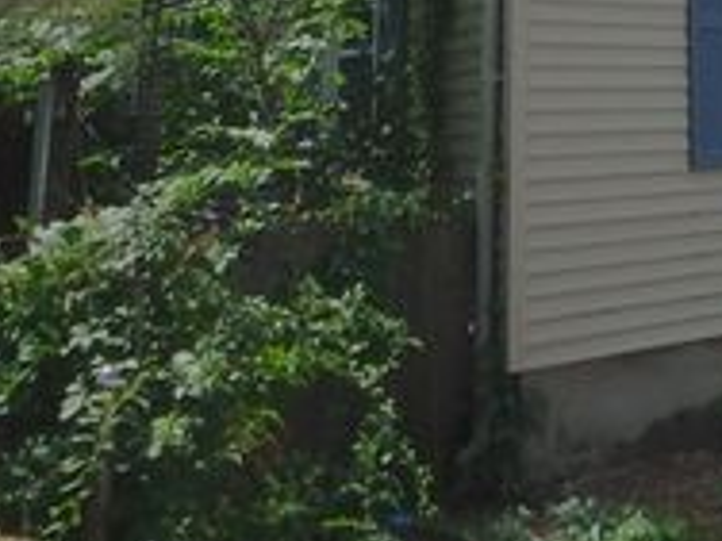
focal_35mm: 56
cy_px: -90
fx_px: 1168
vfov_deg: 24.0
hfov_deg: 29.4
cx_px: 876
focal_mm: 3.7
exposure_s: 1/400
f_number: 6
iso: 125
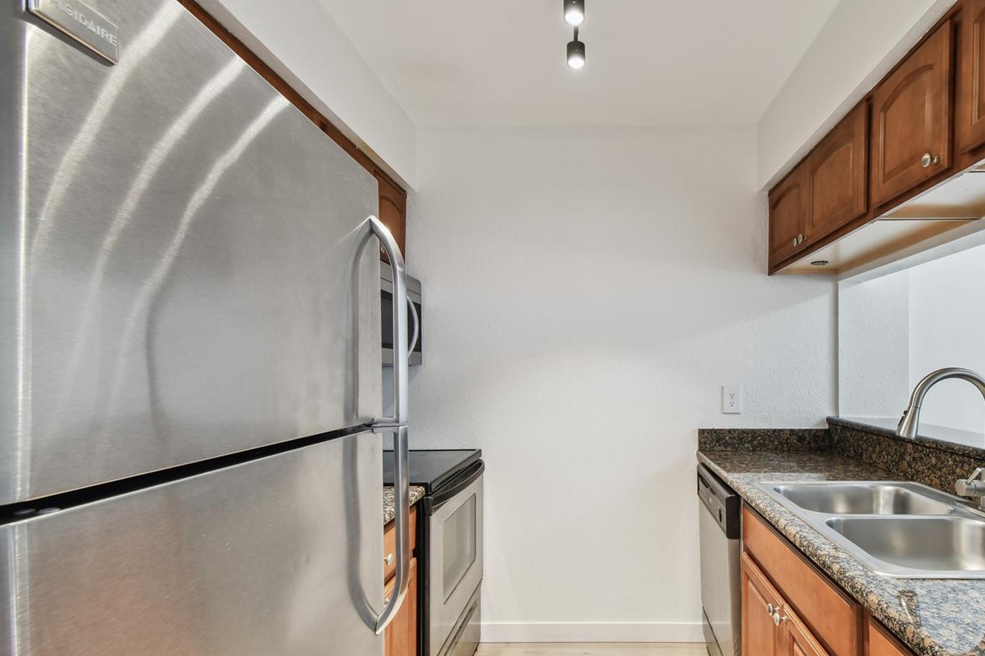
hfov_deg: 89.0
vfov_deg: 67.2
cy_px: 358
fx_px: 492
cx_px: 583
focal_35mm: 18
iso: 100
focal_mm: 10
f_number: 7.1
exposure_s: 1/2
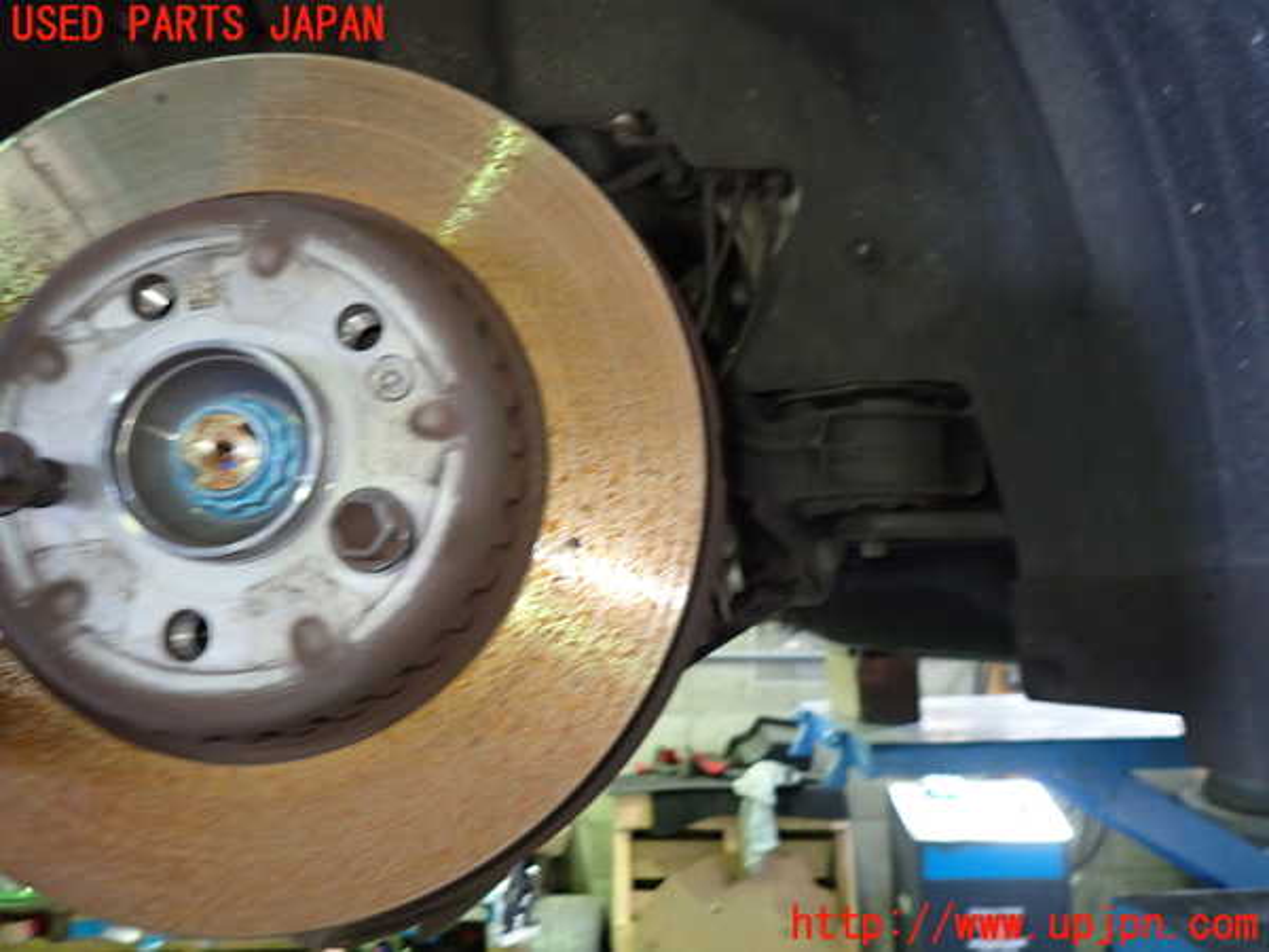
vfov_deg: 54.9
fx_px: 916
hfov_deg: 69.4
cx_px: 634
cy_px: 476
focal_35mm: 25
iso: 500
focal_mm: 4.5
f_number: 2
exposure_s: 1/30
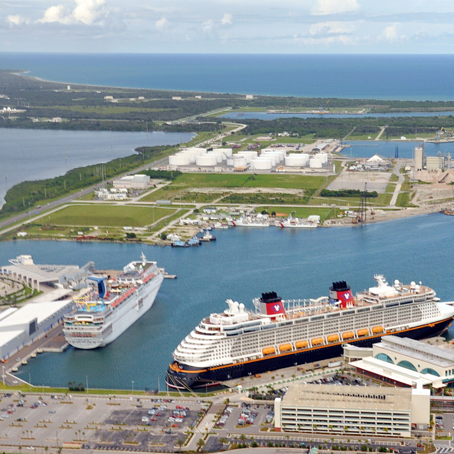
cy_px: 256
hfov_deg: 22.9
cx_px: 327
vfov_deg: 23.0
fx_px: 1113
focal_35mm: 75
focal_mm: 32
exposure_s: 1/250
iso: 250
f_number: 8
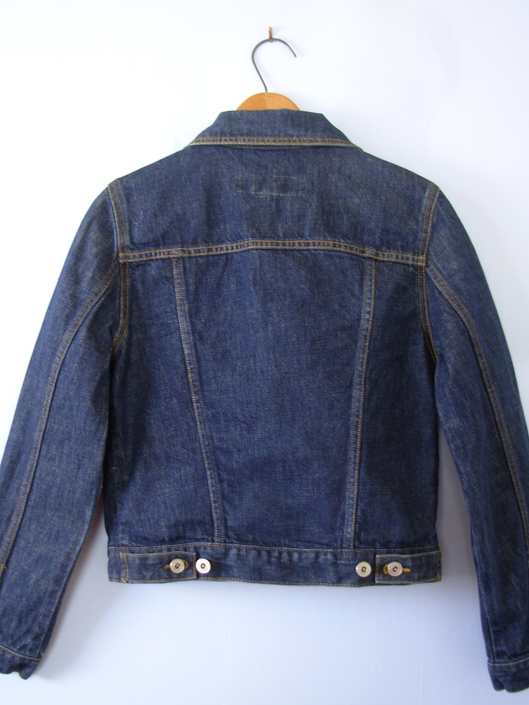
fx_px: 917
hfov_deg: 32.2
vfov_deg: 42.1
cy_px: 362
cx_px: 253
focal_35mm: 45
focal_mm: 6.3
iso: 50
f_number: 2.9
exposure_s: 1/9.8
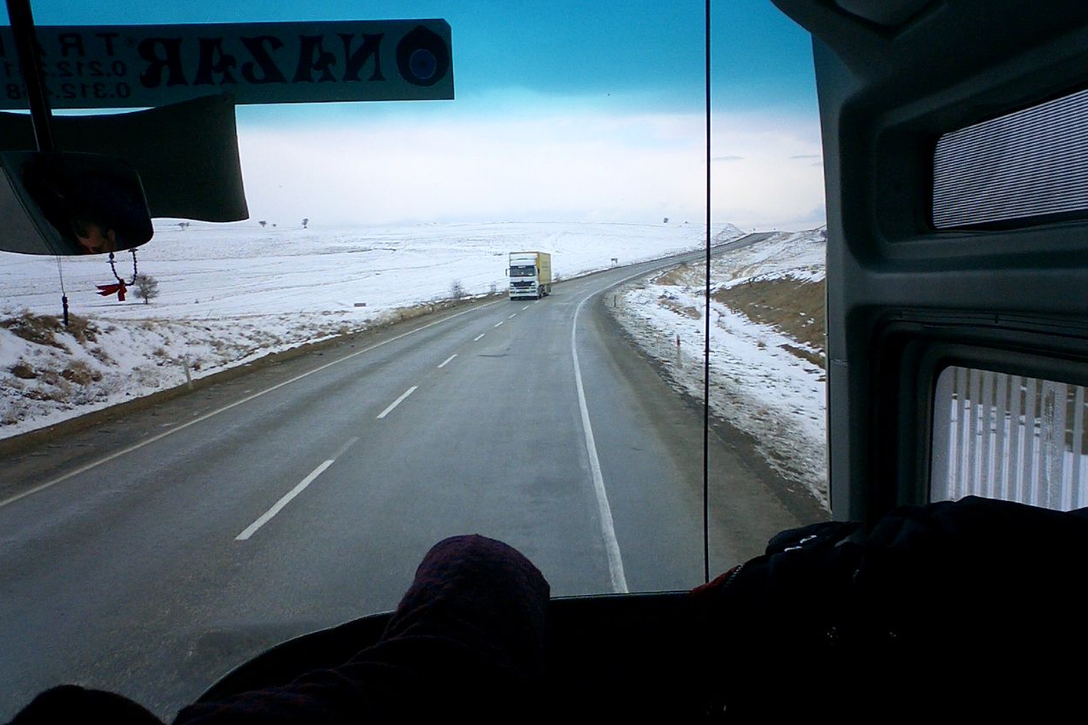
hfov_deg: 49.6
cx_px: 542
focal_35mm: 39
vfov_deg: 34.2
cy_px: 387
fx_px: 1179
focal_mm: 5.6
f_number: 3.5
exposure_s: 1/640
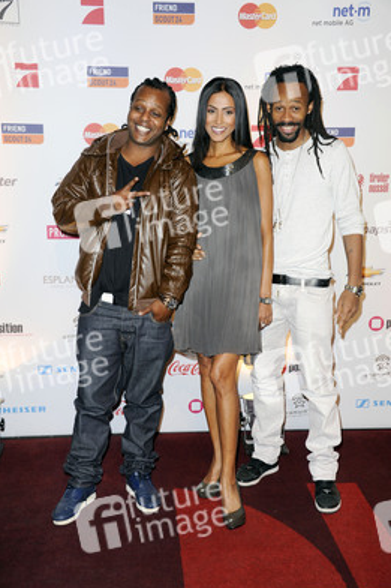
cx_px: 195
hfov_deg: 27.5
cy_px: 292
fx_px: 799
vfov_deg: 40.4
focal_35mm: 49
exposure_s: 1/200
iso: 640
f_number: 6.3
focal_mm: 48
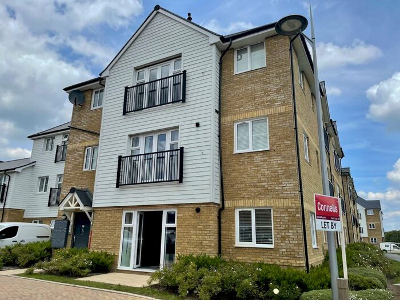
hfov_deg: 67.3
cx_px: 200
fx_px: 300
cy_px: 150
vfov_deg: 53.1
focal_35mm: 26
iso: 32
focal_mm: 5.1
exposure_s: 1/3086
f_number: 1.6
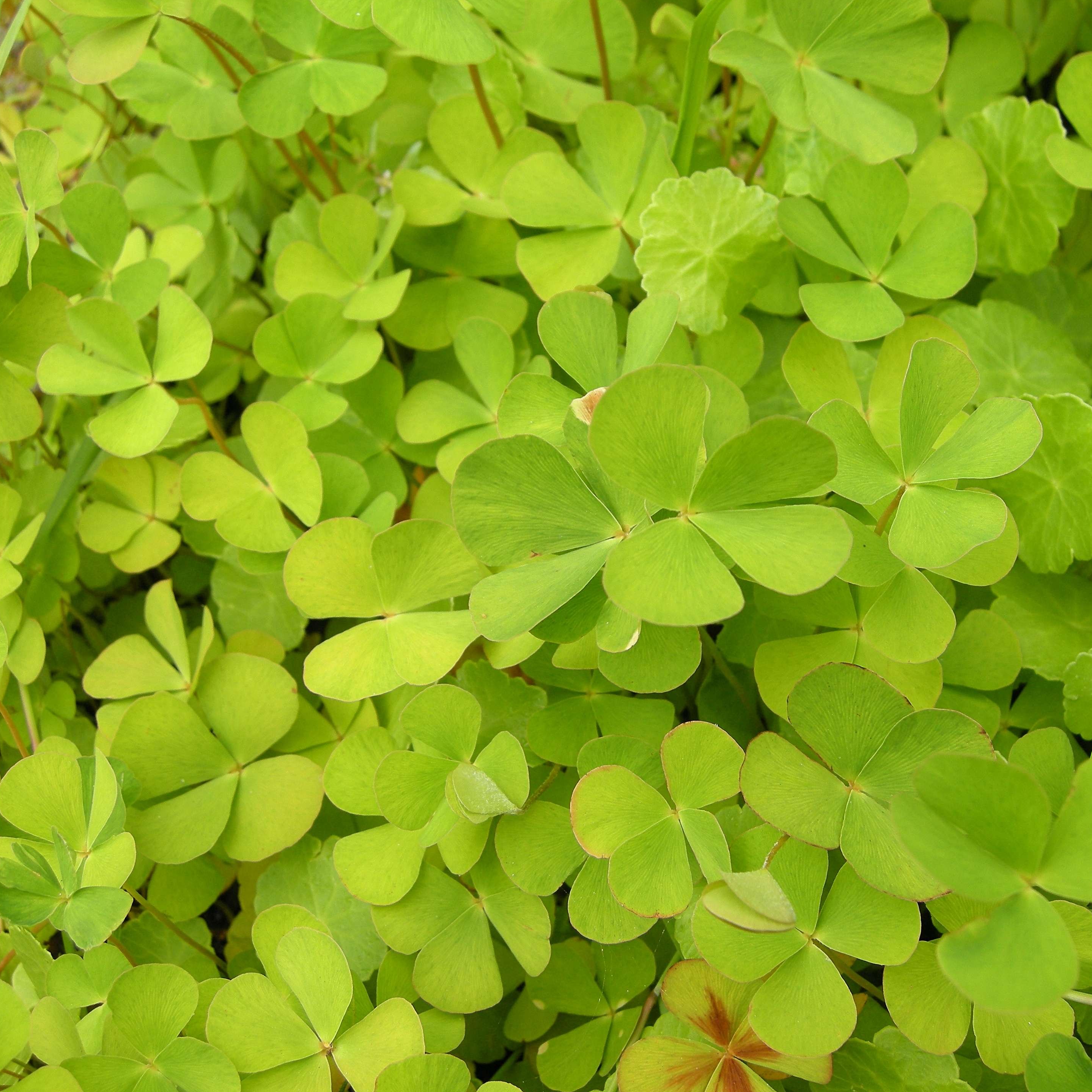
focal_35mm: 43
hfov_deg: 39.0
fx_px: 1535
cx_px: 652
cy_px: 541
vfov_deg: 39.2
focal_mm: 7.5
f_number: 3.4
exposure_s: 1/66
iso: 64
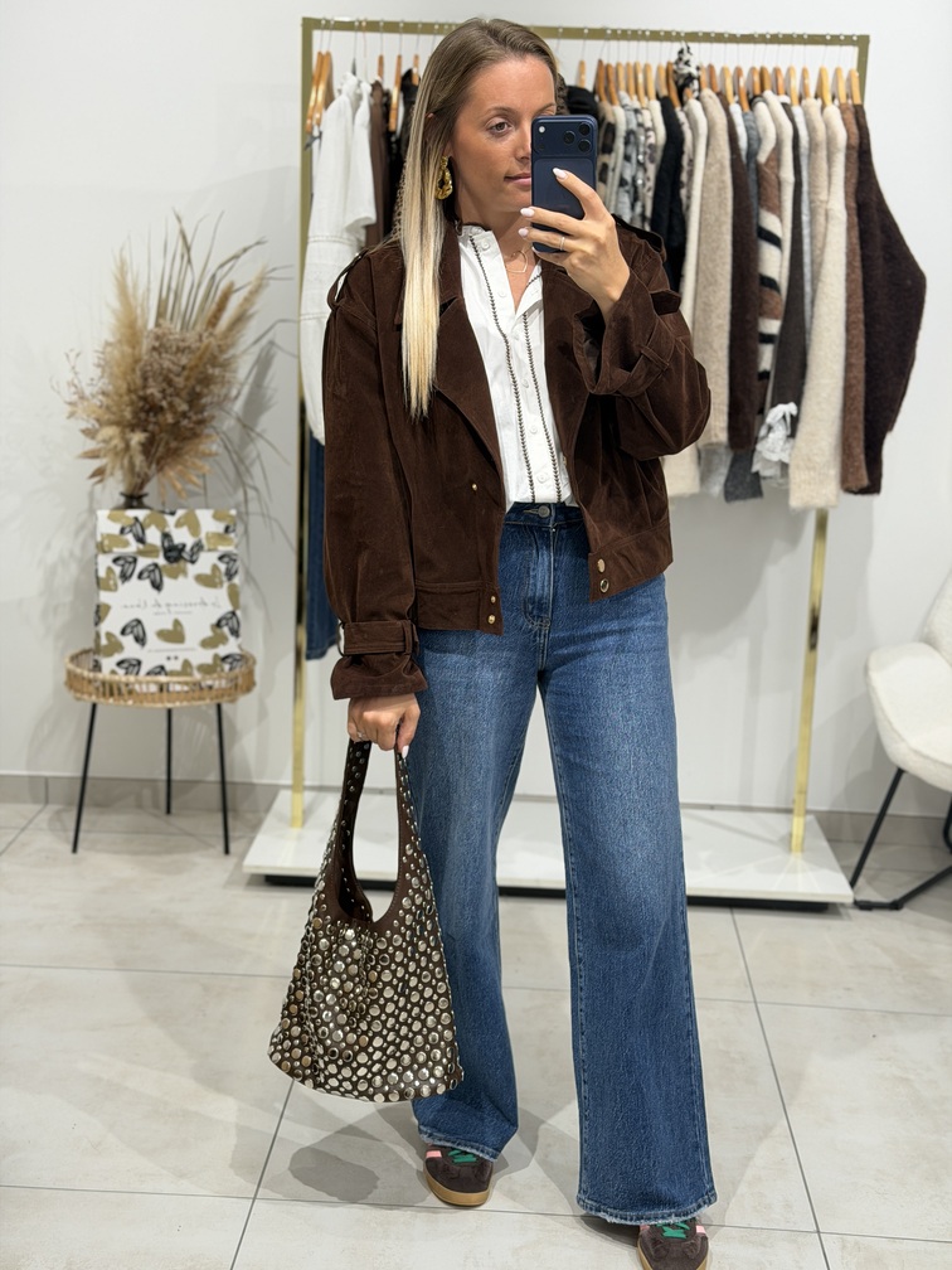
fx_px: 1760
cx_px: 476
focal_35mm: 48
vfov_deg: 39.7
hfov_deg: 30.3
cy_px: 635
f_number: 1.78
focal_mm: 6.76
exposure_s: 1/121
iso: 64
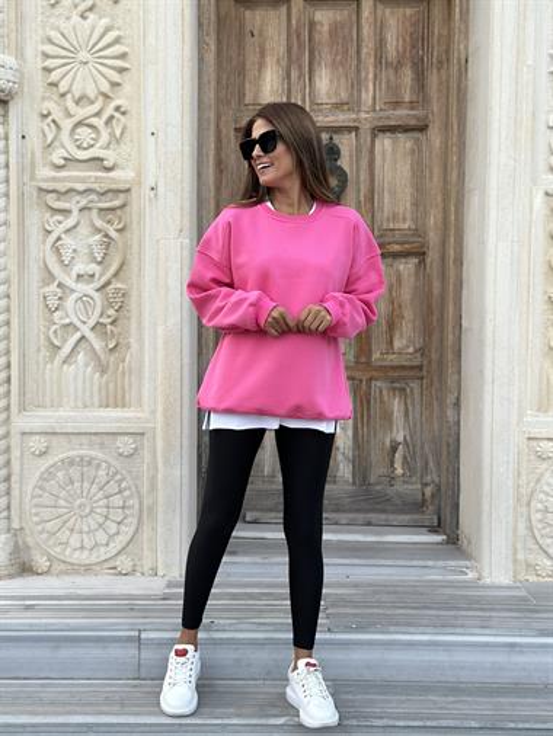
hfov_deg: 30.3
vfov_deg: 39.6
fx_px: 1022
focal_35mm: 48
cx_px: 276
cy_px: 368
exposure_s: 1/262
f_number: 1.78
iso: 80
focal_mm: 6.86
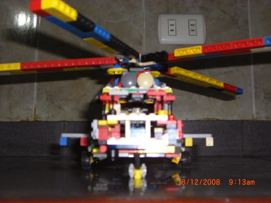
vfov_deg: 30.9
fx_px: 368
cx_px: 136
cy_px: 102
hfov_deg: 40.4
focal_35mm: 47
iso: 200
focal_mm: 7.6
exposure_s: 1/60
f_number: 3
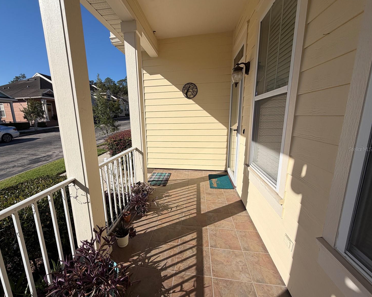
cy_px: 149
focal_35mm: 15
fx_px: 165
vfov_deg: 84.0
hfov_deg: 96.5
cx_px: 169
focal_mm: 2.22
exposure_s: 1/1464
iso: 20
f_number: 2.2
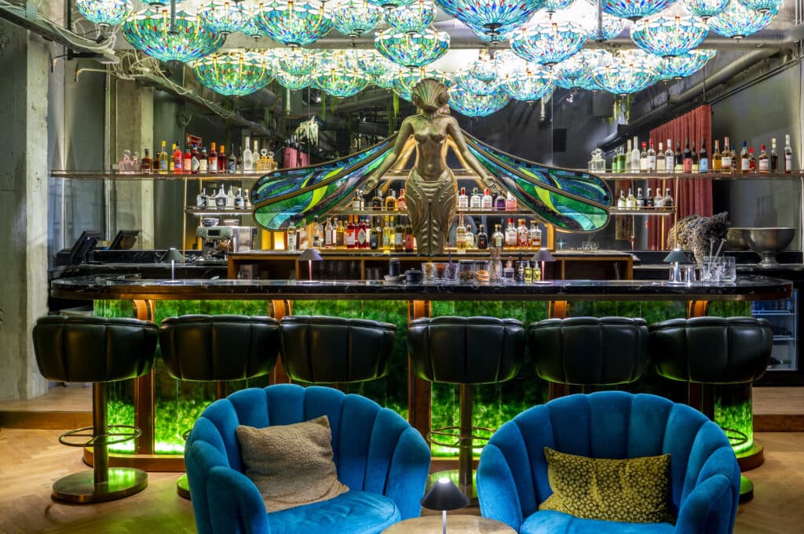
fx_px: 781
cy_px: 267
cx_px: 402
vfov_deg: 37.8
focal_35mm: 35
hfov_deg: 54.5
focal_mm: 35
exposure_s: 1.6
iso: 320
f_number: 9
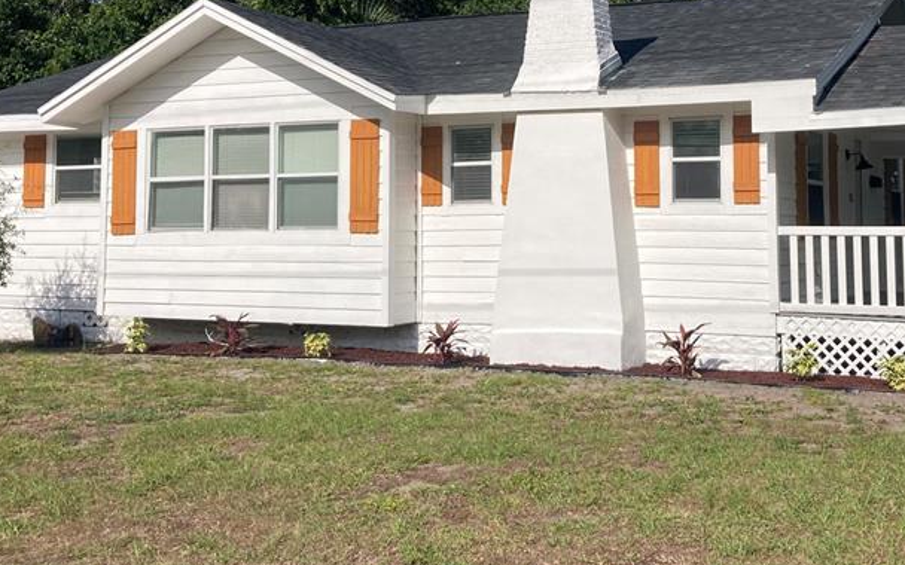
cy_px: 181
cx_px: 585
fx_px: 1233
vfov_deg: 25.7
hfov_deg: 39.9
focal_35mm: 50
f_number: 1.8
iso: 20
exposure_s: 1/4000
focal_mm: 3.99
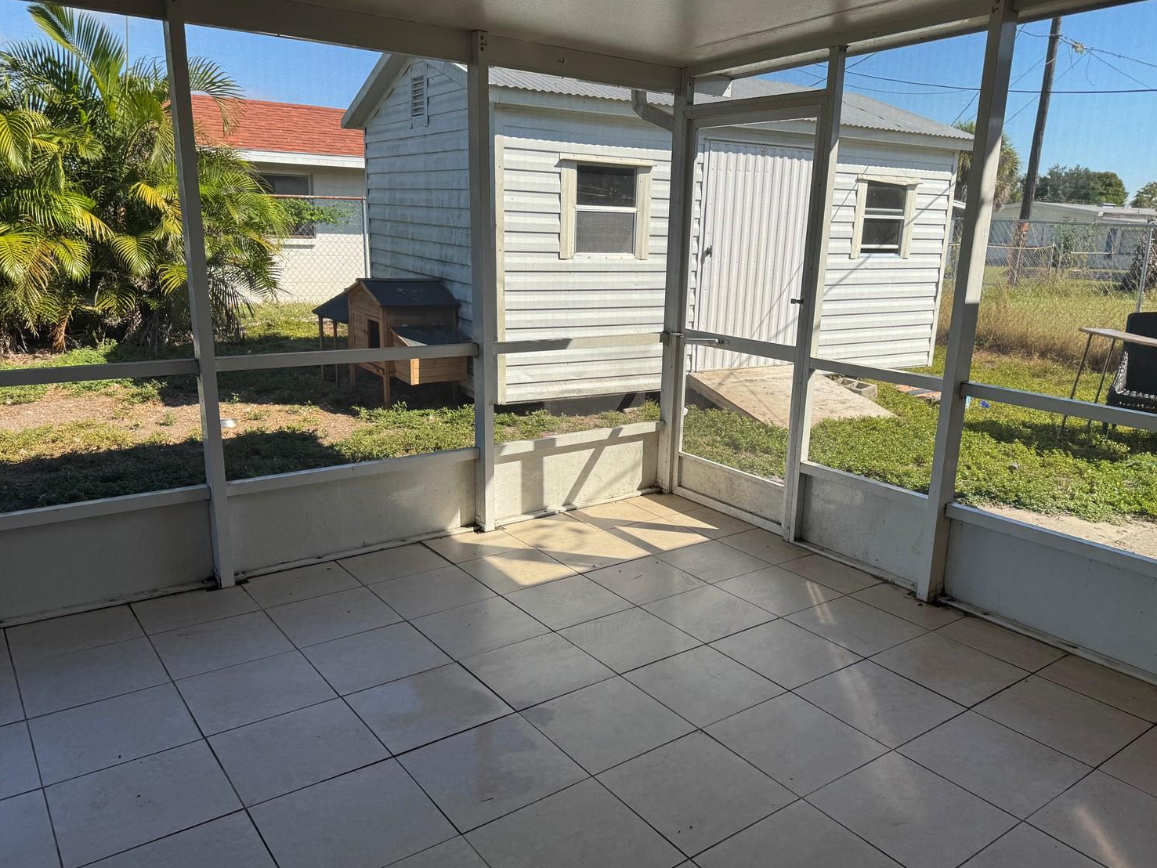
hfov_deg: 67.2
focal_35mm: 26
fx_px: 869
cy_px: 465
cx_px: 624
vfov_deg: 53.0
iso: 80
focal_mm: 6.76
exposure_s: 1/1721
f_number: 1.78
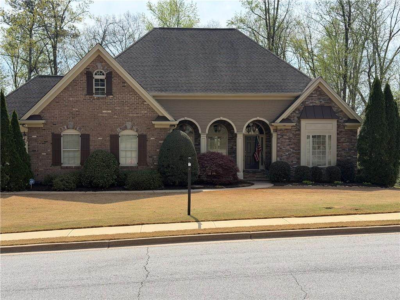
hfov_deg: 39.7
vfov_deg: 30.3
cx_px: 200
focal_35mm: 48
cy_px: 150
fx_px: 555
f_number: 1.78
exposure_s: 1/4098
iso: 80
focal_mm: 6.76
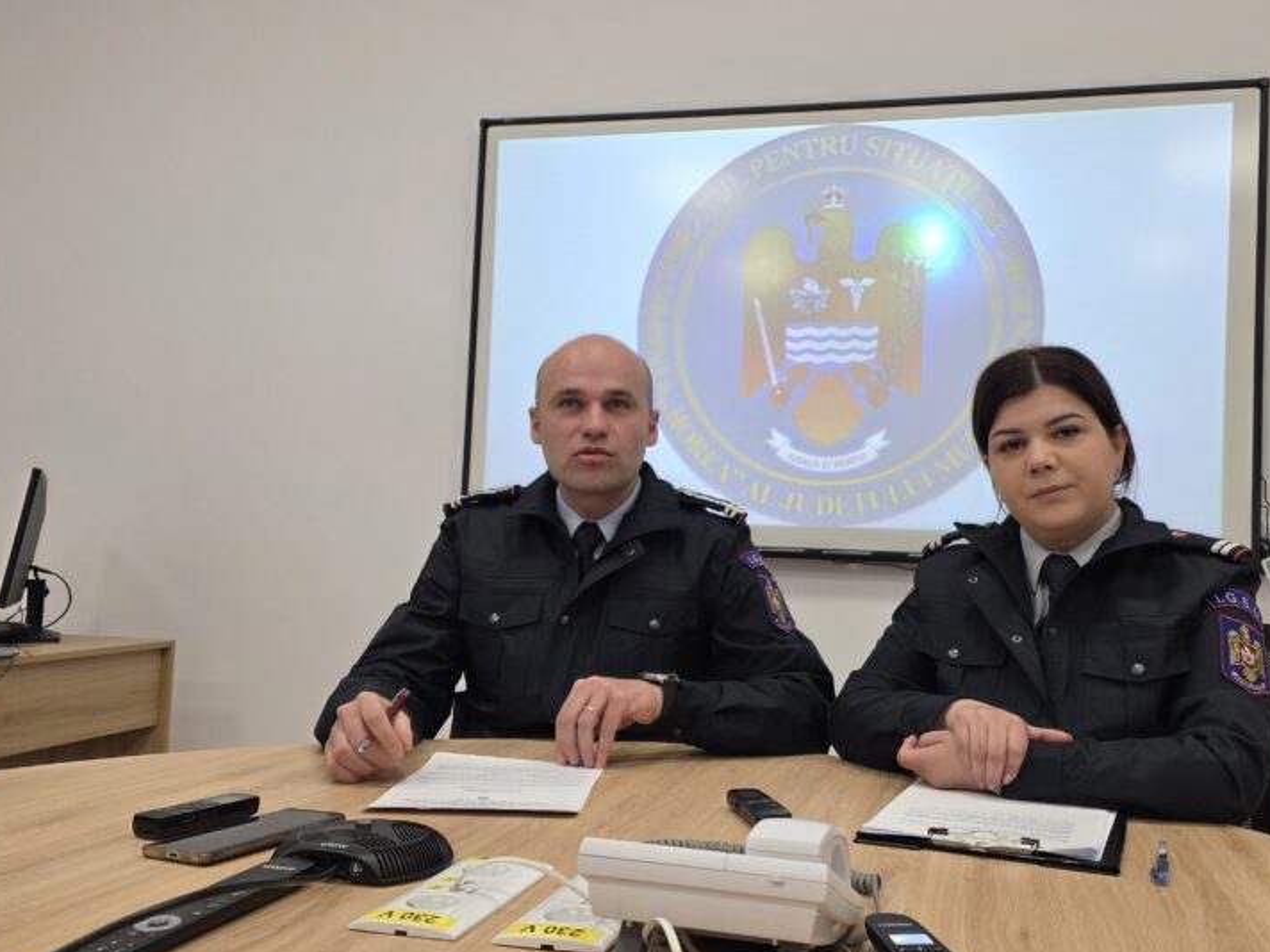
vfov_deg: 45.4
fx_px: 1137
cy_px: 497
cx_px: 721
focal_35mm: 31
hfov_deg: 58.1
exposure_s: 1/120
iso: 80
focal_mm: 6.3
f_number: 1.7
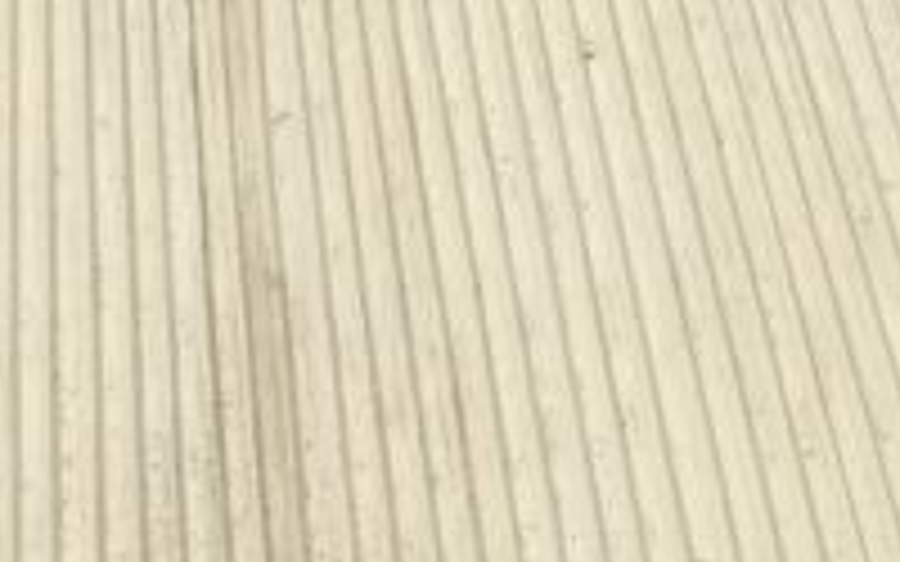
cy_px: -767
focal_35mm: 121
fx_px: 2968
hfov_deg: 16.8
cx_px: -54
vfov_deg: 9.6
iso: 100
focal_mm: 5.43
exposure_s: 1/1922
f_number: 1.89
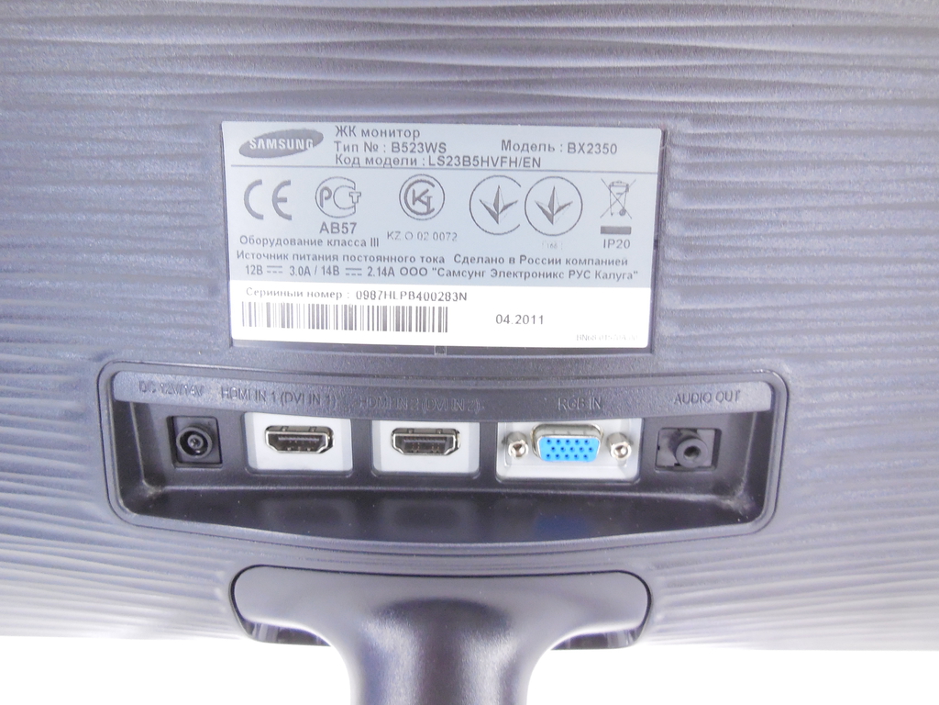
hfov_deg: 69.4
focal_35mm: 25
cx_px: 470
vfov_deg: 54.9
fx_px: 678
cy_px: 352
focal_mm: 4.5
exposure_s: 1/25
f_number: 3.1
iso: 400
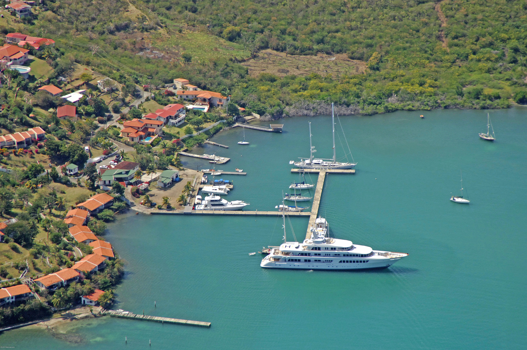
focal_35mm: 180
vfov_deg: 7.6
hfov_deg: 11.4
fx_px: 2632
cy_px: 175
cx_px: 264
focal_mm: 120
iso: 400
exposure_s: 1/1600
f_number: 5.6
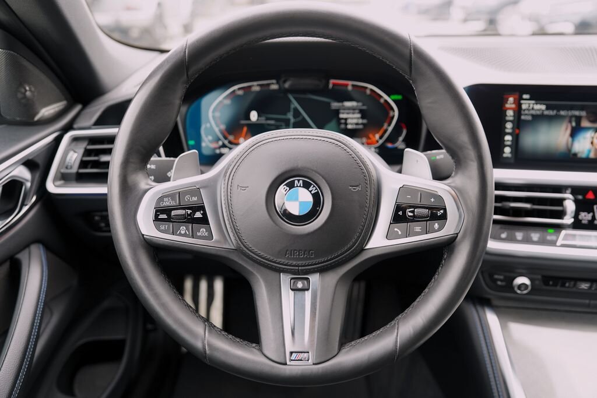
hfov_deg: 63.7
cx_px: 298
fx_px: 481
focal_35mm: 29
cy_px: 199
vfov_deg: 45.0
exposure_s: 1/40
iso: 100
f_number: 3.2
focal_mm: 29
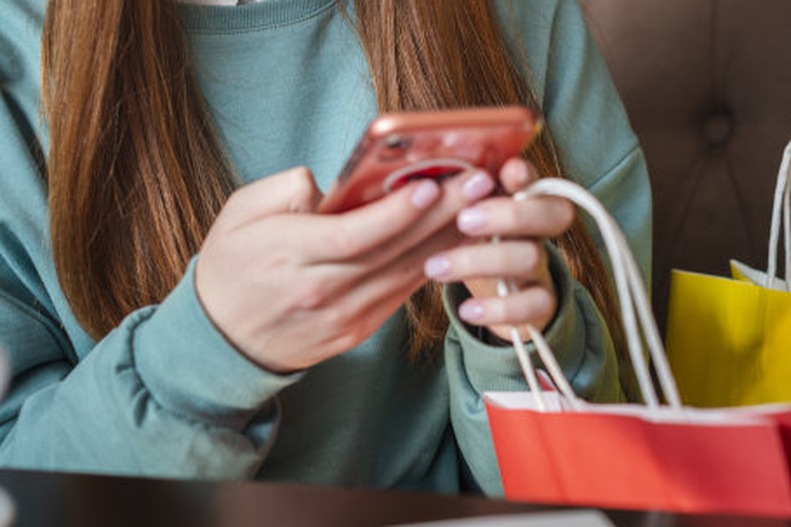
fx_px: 1955
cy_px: 209
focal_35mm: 89
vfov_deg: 15.3
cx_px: 489
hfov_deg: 22.8
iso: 400
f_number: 3.2
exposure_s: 1/160
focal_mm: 50
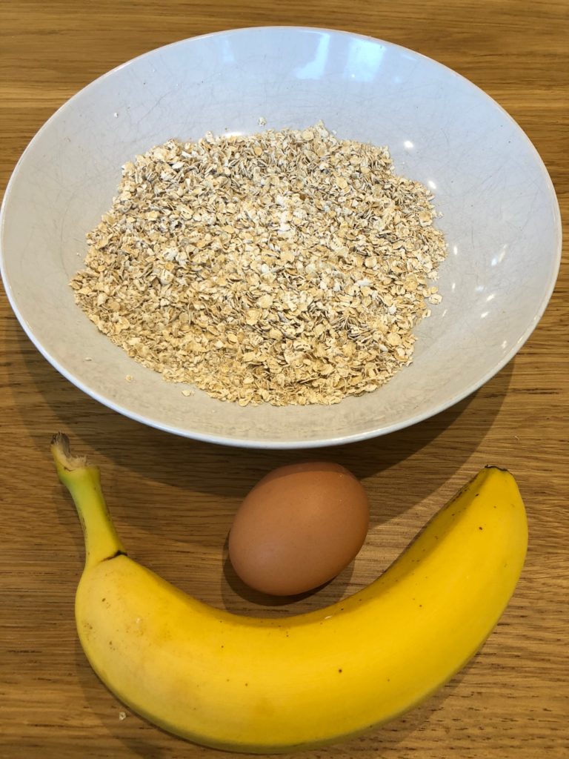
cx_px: 284
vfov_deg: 63.4
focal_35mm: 28
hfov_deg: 49.7
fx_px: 614
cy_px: 380
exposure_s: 1/30
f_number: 1.8
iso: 32
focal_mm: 4
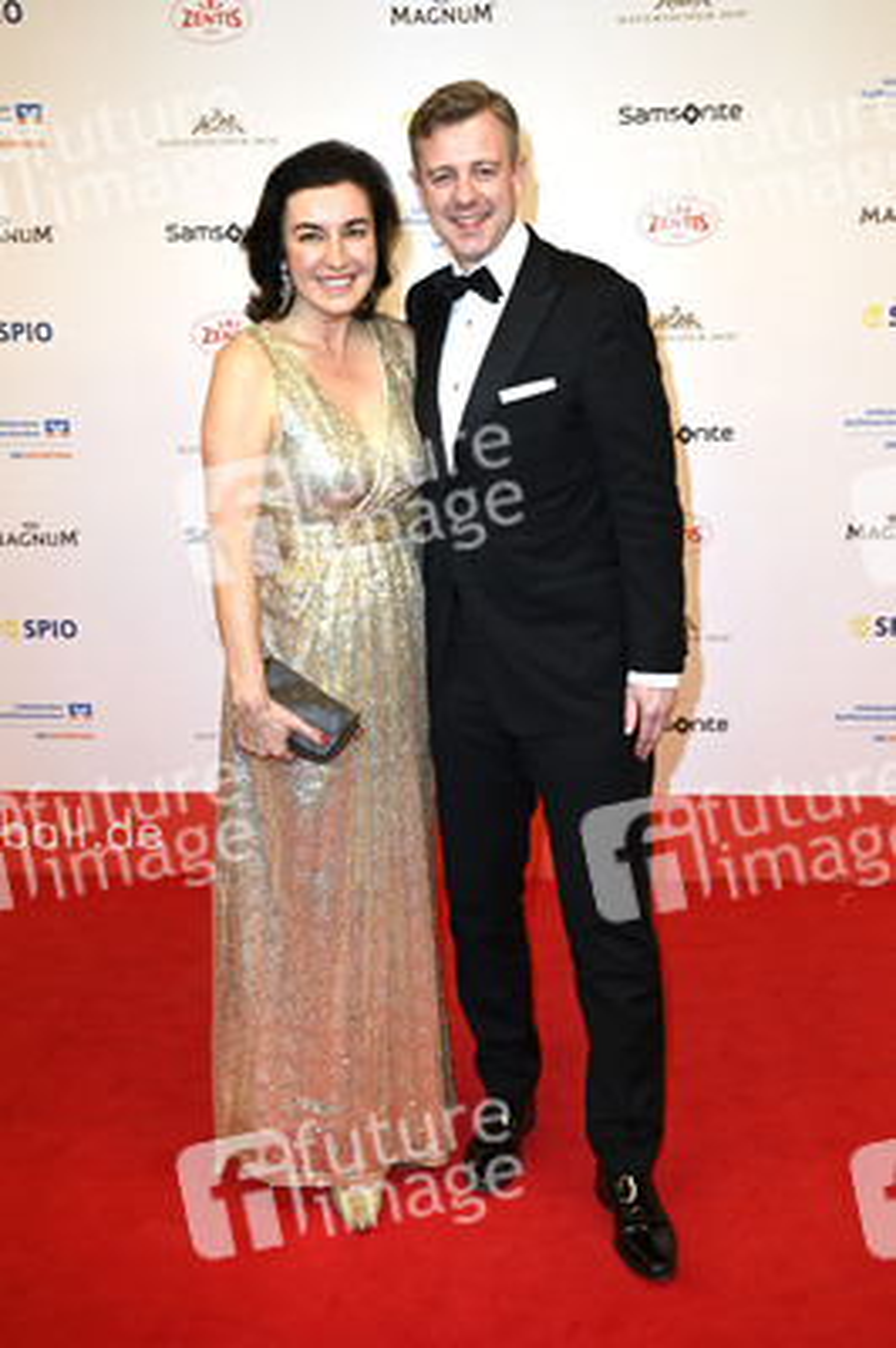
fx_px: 1496
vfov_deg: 48.5
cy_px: 674
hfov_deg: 33.3
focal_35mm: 40
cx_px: 448
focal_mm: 40
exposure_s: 1/200
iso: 640
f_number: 7.1
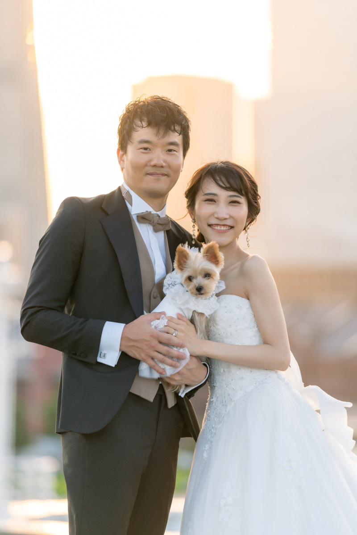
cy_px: 268
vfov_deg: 10.3
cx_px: 178
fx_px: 2973
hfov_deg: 6.9
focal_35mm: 200
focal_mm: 200
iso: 400
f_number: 3.2
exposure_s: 1/500
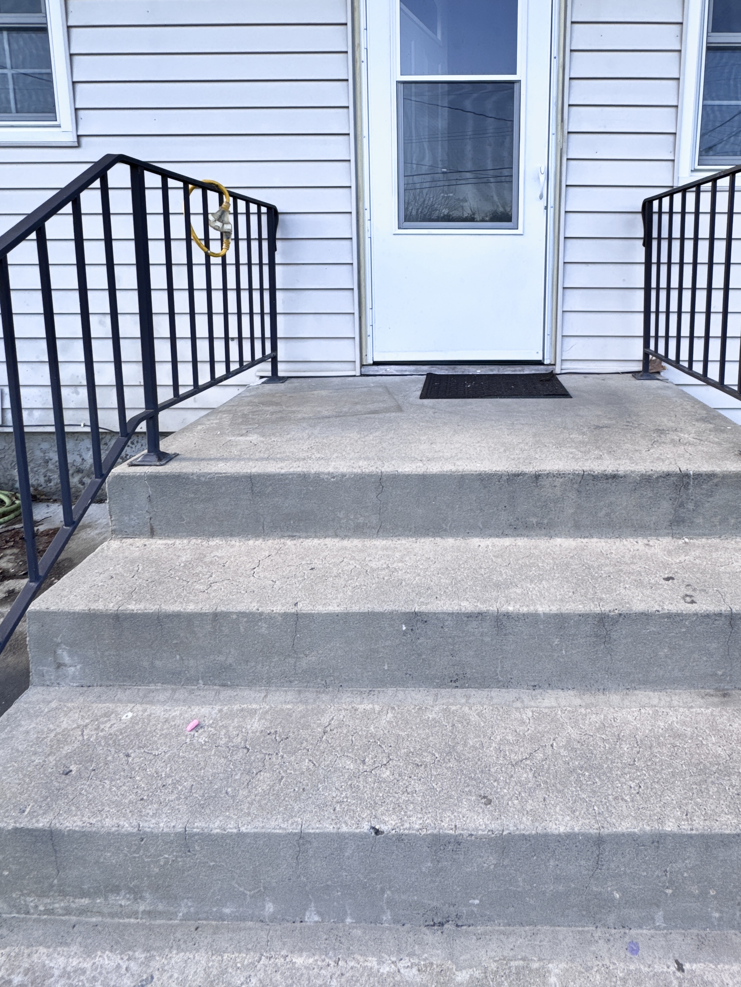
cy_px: 353
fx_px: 571
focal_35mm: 20
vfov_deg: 79.8
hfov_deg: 65.2
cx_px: 452
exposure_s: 1/188
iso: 40
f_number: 2.2
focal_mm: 2.22
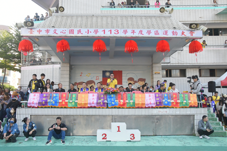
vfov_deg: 40.0
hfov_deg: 57.2
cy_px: 76
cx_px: 114
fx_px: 208
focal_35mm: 33
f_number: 13
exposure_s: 1/640
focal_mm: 22
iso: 4000
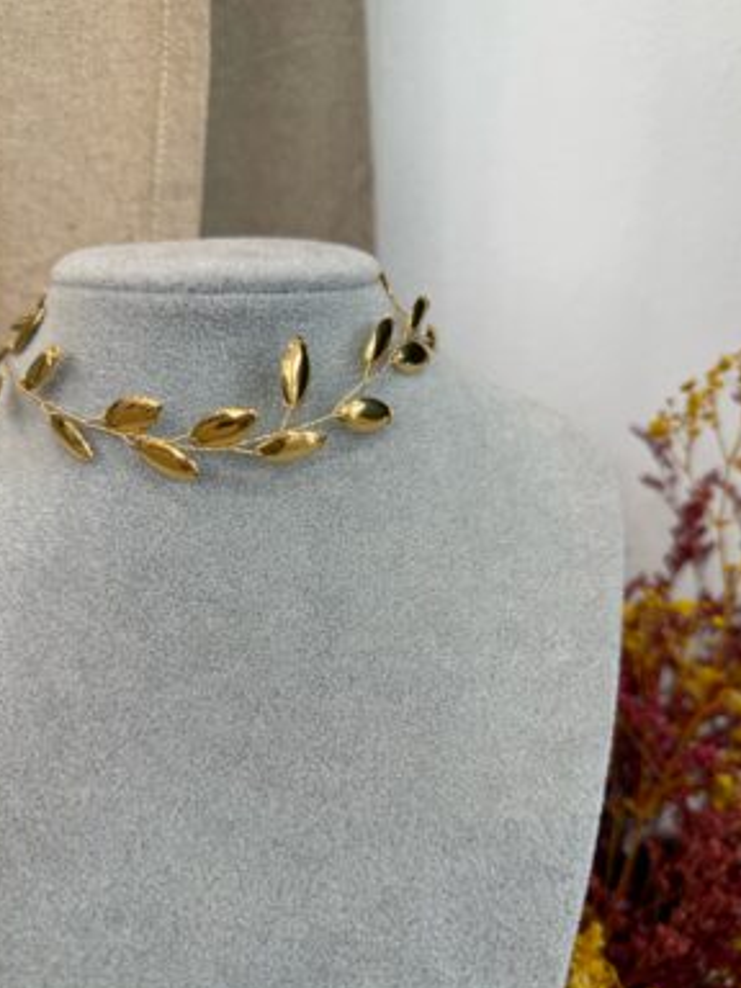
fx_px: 714
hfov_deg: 54.9
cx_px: 368
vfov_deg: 69.4
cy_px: 509
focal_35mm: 25
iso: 125
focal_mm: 6.76
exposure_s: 1/100
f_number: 1.78
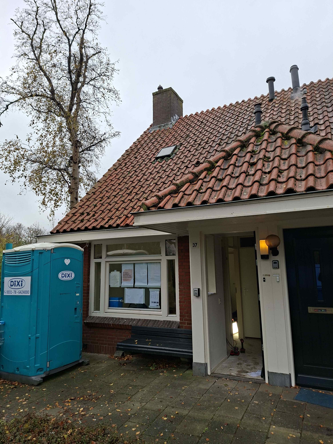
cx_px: 166
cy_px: 222
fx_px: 295
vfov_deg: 73.9
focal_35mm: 23
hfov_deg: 58.9
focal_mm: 5.54
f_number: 1.8
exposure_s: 1/306
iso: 50
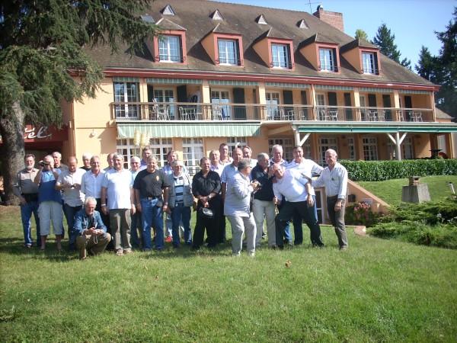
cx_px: 228
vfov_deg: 38.7
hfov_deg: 50.1
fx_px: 488
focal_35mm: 37
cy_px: 172
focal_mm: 6.2
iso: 64
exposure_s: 1/125
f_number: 5.6
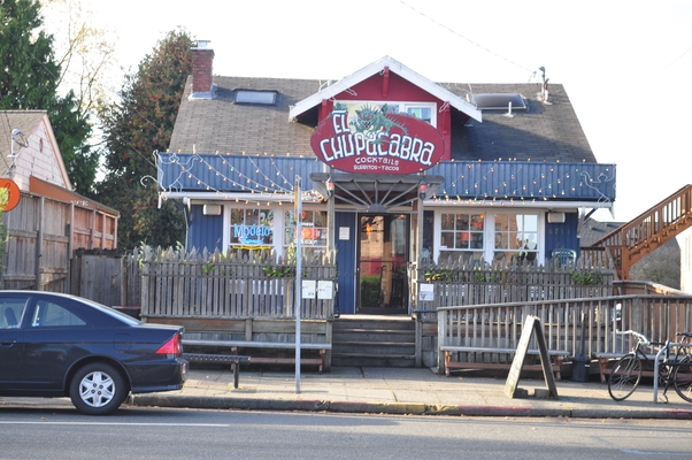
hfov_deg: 29.9
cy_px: 230
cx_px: 346
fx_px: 1296
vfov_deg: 20.1
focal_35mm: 68
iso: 200
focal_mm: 45
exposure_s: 1/80
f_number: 5.3
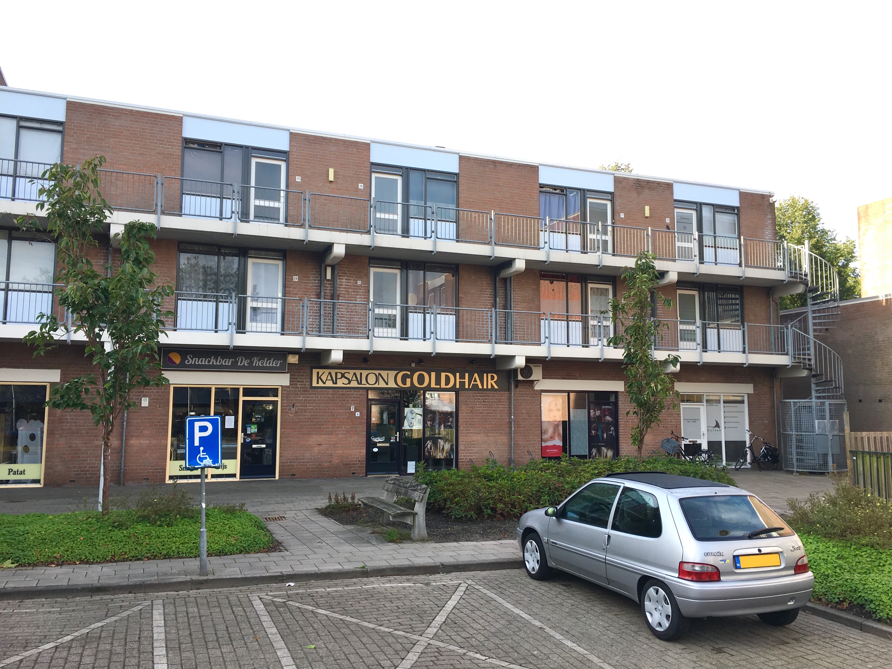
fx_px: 747
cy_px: 334
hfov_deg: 61.7
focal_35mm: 29
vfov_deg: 48.2
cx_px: 446
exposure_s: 1/300
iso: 25
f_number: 2.2
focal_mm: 4.15
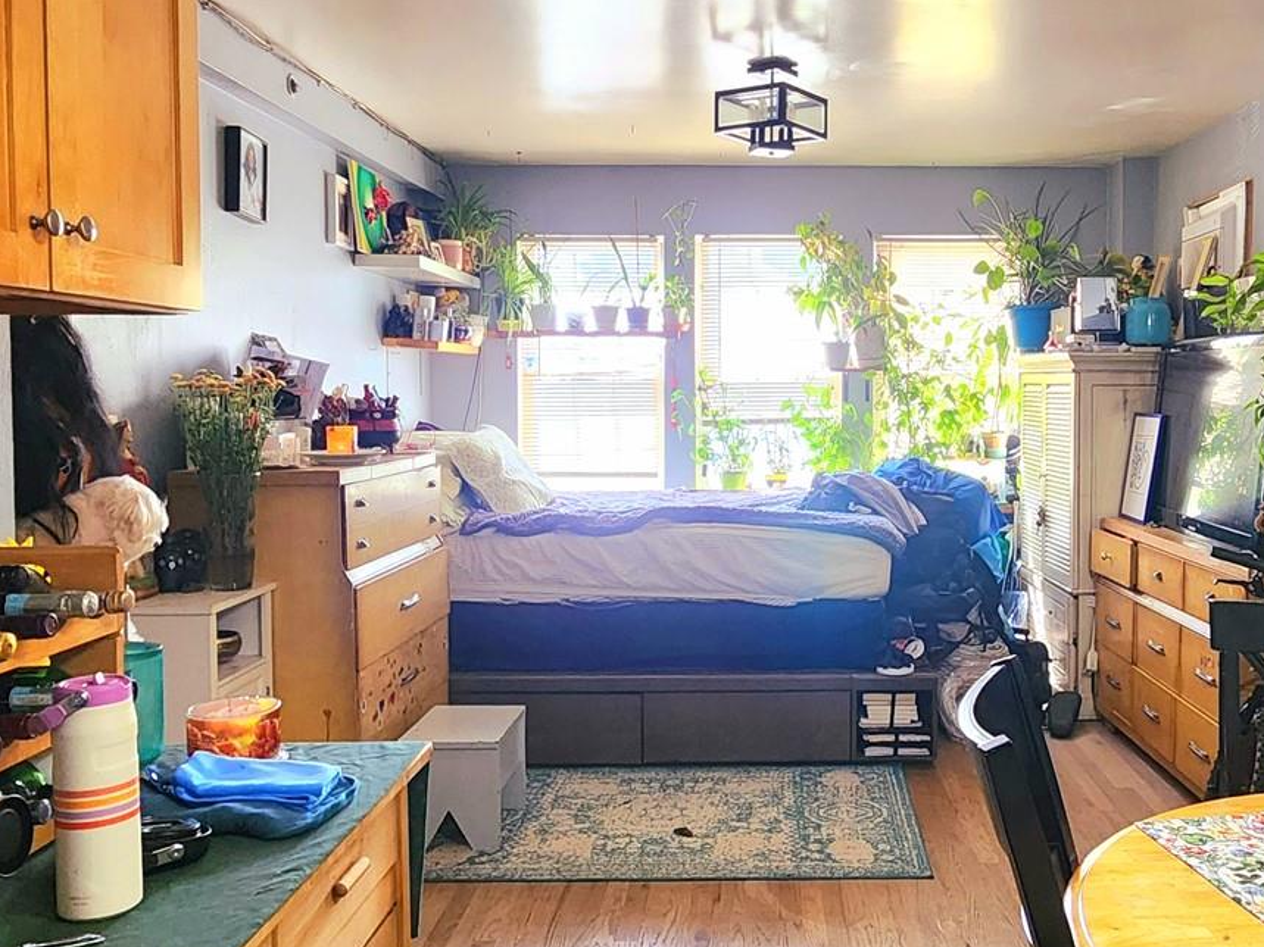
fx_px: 1132
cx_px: 812
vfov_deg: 45.4
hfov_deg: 57.4
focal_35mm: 31
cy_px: 466
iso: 250
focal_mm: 2.2
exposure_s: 1/60.2
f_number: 2.2
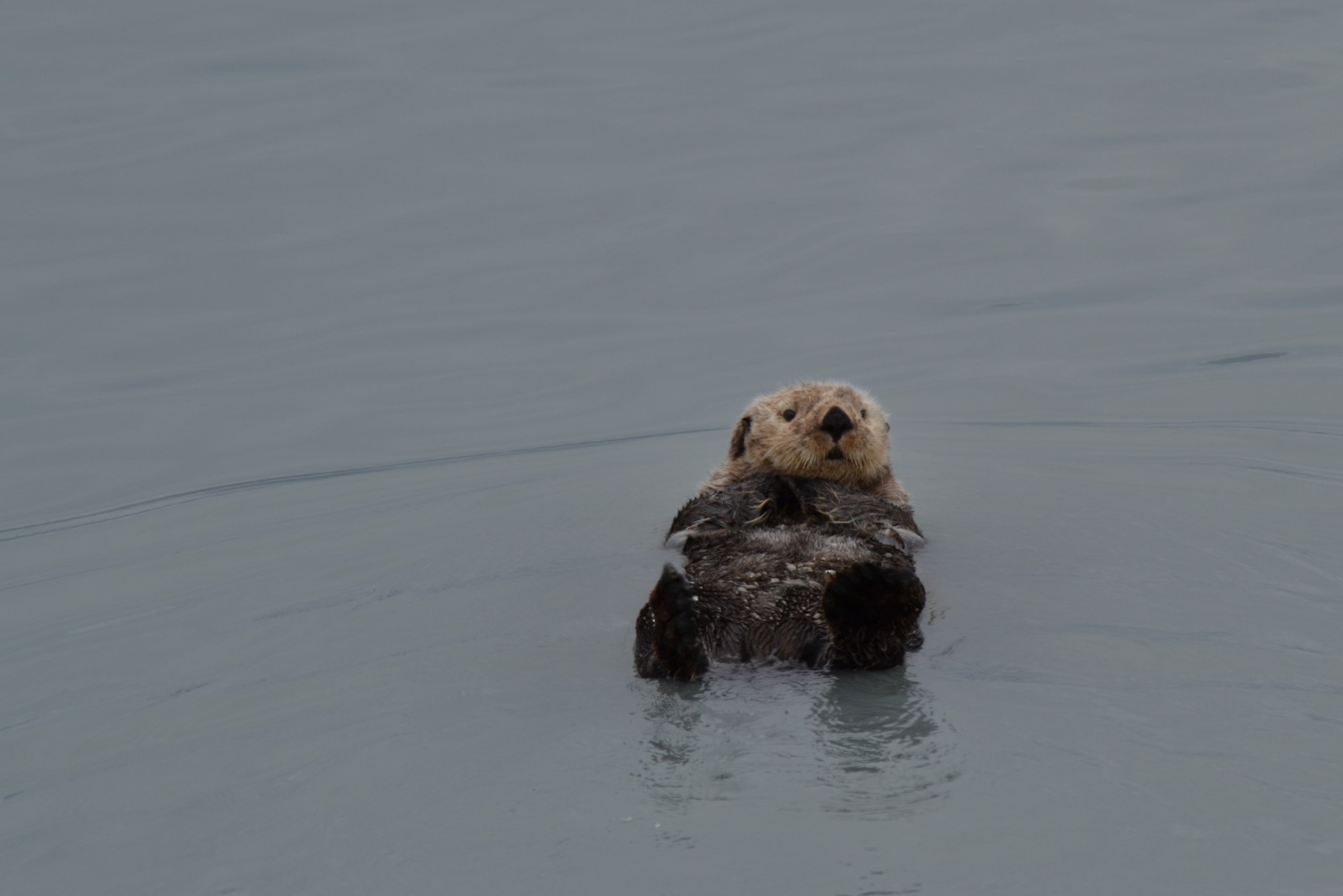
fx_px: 20033
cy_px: 412
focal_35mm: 537
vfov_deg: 2.6
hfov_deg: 3.8
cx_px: 745
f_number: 11
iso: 100
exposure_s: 1/160
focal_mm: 300
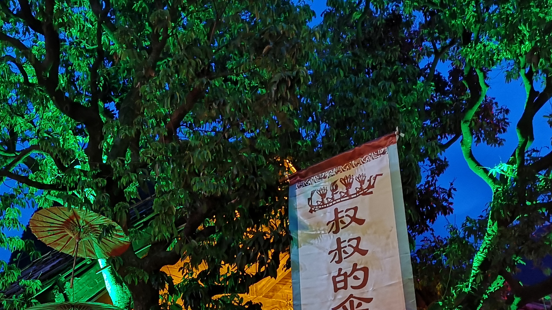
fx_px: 820
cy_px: 350
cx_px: 136
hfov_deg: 36.3
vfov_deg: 20.4
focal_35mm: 56
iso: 320
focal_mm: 3.95
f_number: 1.8
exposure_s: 1/25
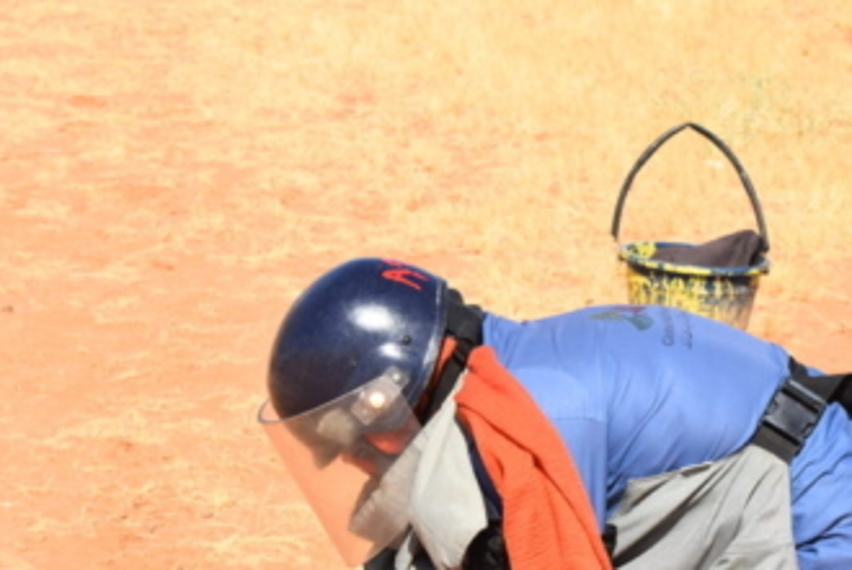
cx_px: 578
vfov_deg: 10.4
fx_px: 3104
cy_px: 547
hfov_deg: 15.6
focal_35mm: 131
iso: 200
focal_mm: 45
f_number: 10
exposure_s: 1/400
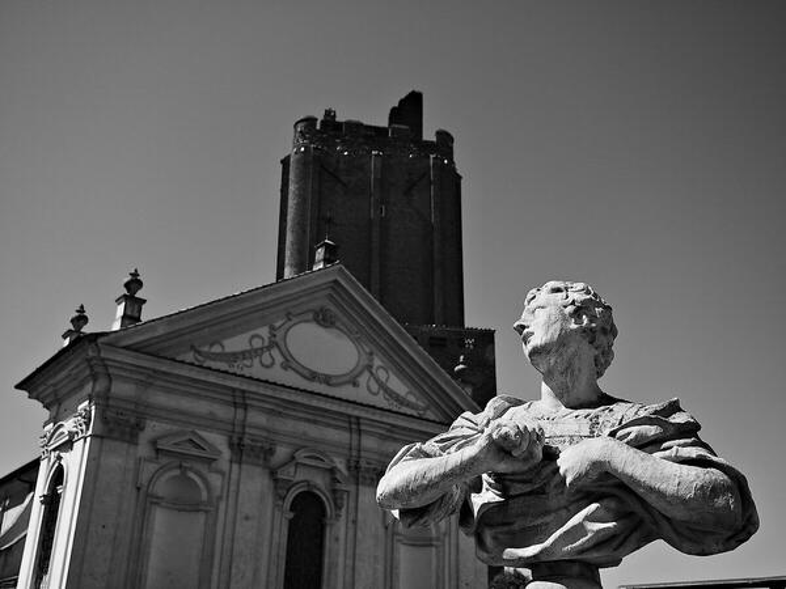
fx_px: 908
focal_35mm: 40
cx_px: 393
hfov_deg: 46.8
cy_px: 294
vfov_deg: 36.0
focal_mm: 20
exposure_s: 1/2500
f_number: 3.5
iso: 200
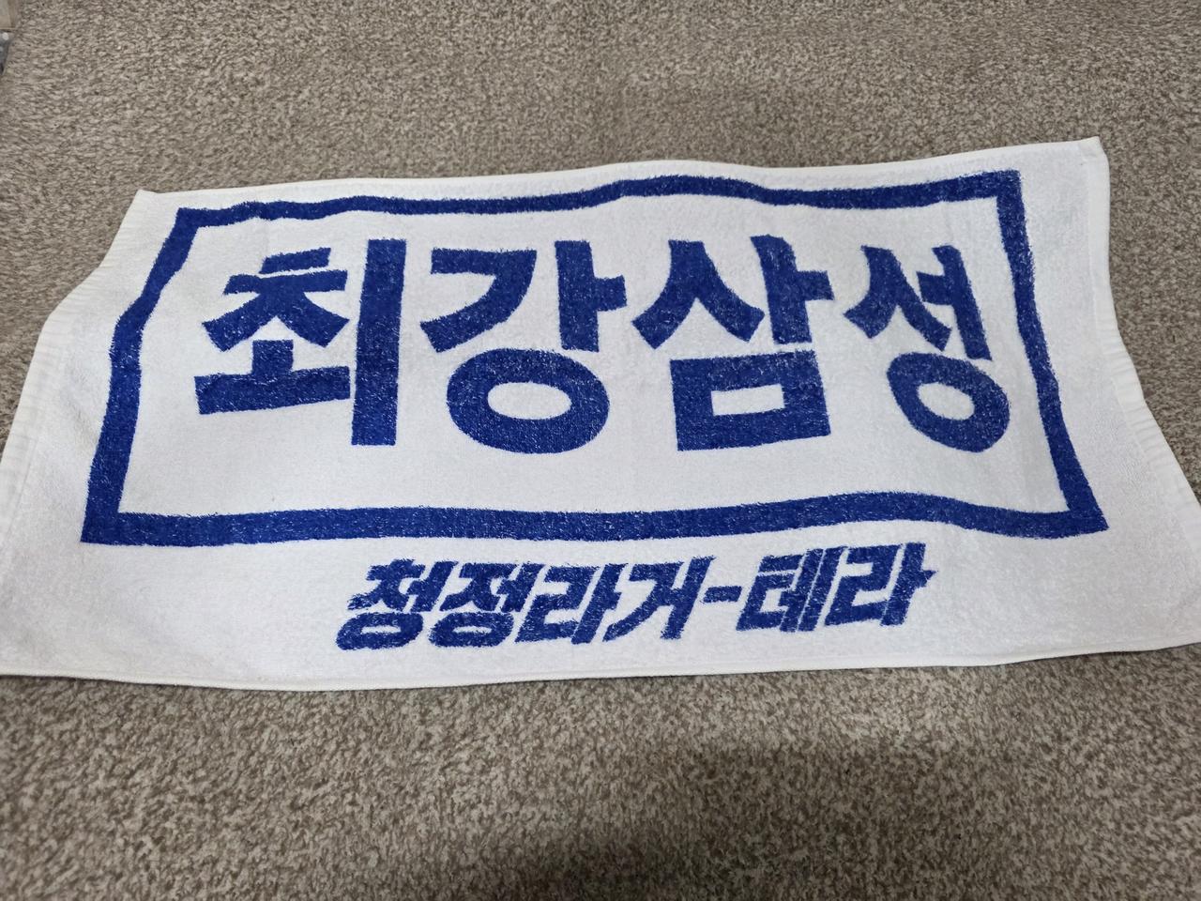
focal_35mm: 23
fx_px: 798
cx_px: 600
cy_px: 450
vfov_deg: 58.9
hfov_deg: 73.9
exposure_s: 1/120
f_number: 1.7
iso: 400
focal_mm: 6.3
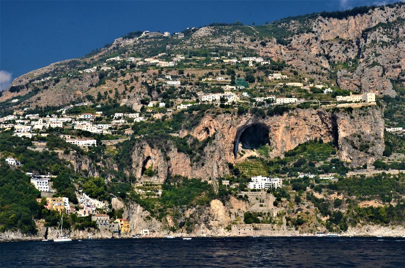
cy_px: 134
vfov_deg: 26.4
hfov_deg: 39.0
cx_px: 202
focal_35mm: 51
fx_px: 573
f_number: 11
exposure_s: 1/125
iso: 180
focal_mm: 34
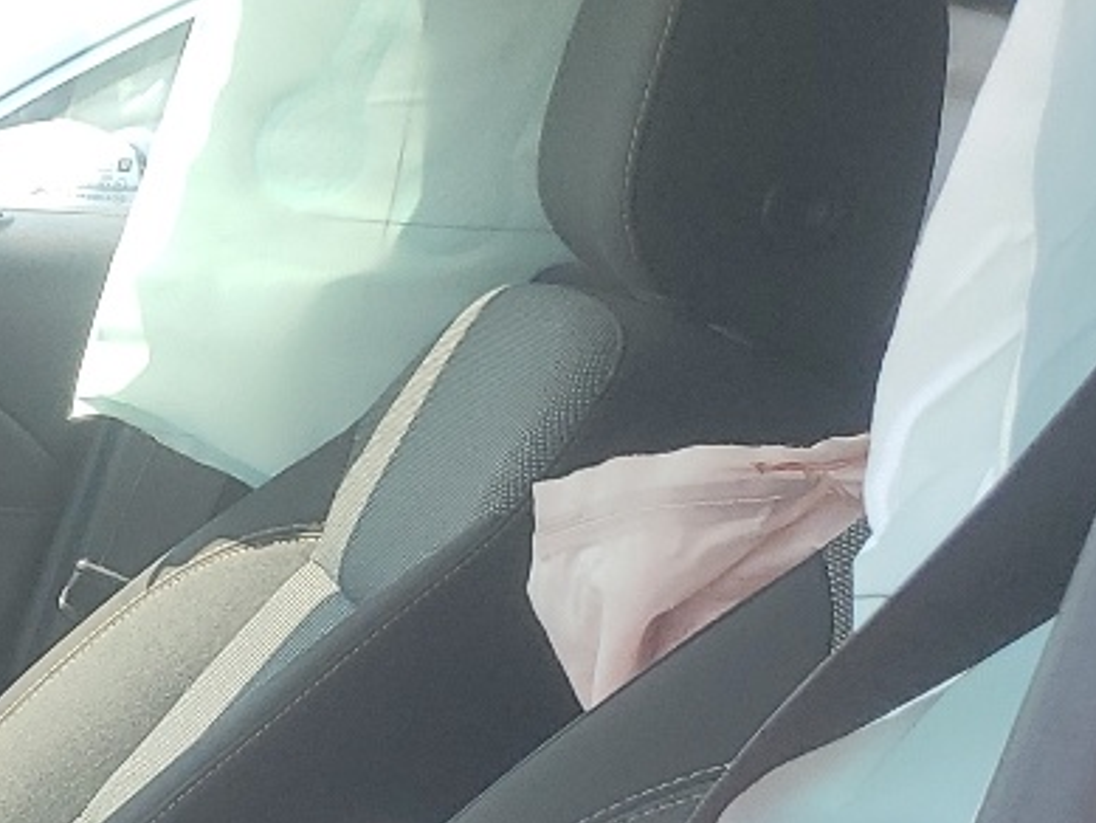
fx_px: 3389
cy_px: 1460
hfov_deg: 15.9
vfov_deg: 12.7
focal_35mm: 107
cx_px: -828
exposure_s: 1/556
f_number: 1.5
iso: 50
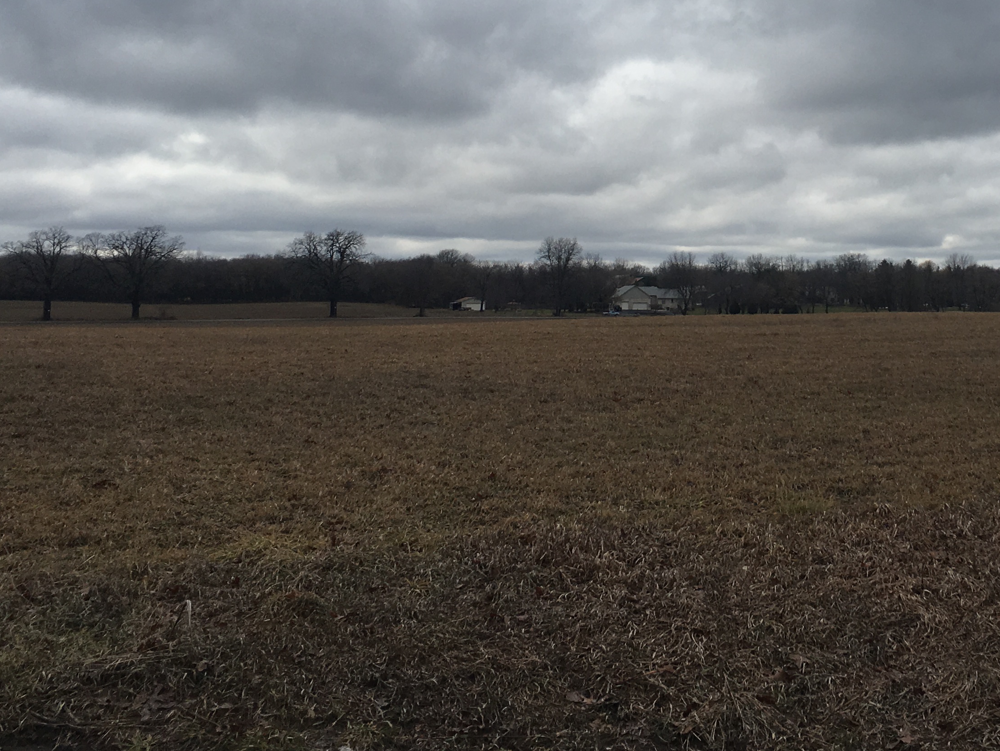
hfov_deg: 35.1
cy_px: 133
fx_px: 1531
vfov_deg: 26.9
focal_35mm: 53
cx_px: 788
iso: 25
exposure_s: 1/1789
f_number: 2.2
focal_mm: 4.15
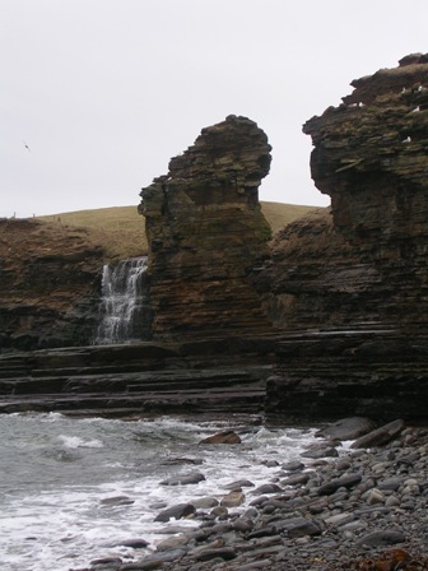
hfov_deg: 18.2
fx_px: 1335
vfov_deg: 24.1
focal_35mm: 81
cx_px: 214
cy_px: 286
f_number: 4
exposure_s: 1/82.3
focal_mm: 12.3
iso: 50
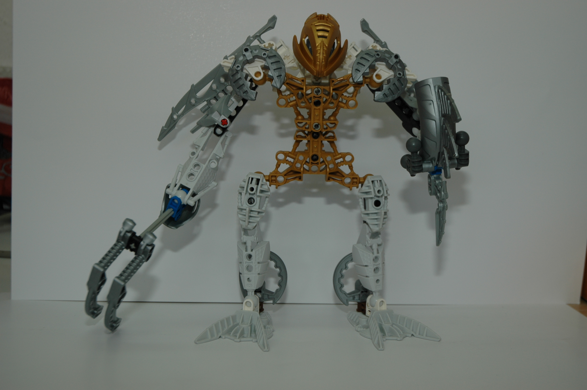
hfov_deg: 35.1
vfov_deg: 23.7
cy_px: 195
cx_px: 294
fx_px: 928
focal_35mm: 57
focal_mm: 38
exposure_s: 1/100
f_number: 5
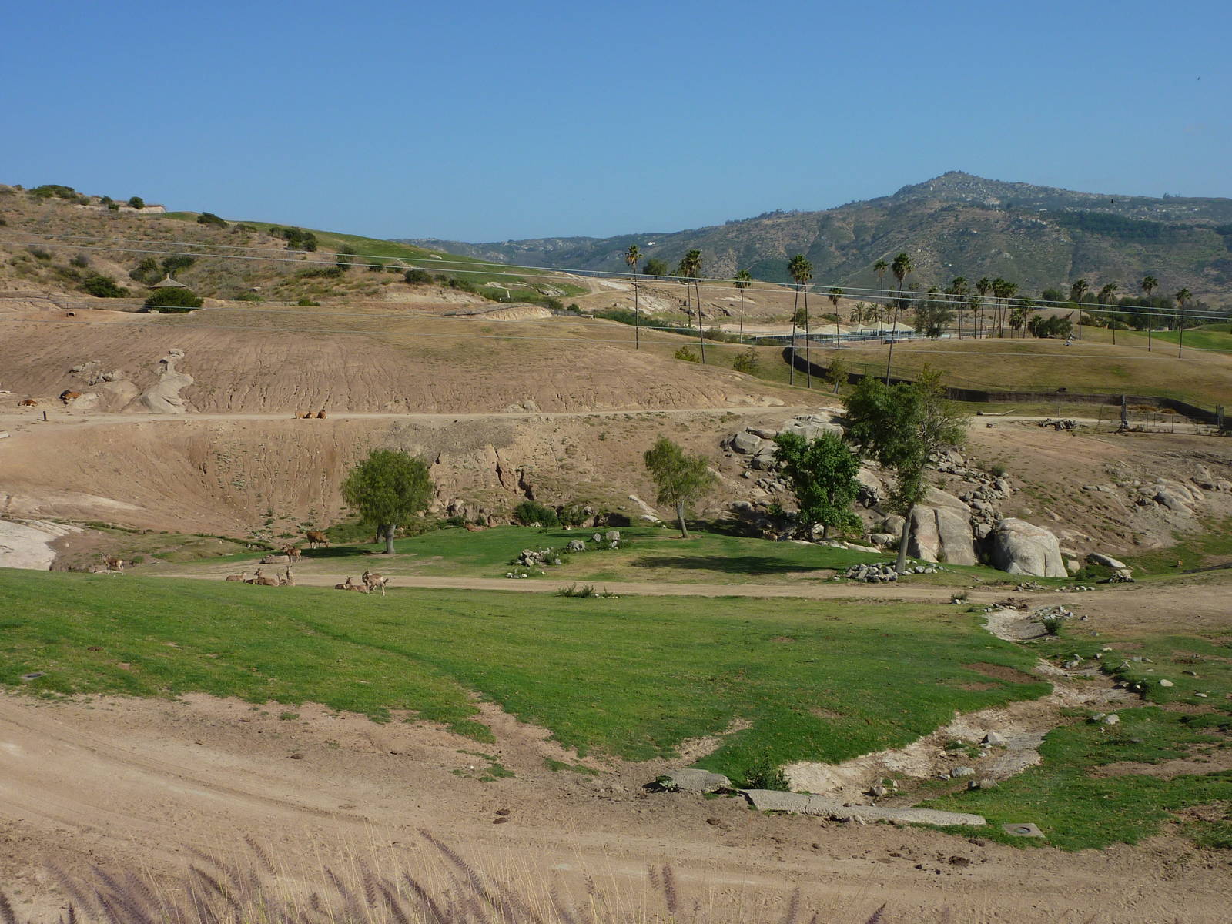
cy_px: 462
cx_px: 616
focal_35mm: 35
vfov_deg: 40.7
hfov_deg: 52.6
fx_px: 1246
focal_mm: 5.7
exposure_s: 1/500
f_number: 5.6
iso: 80
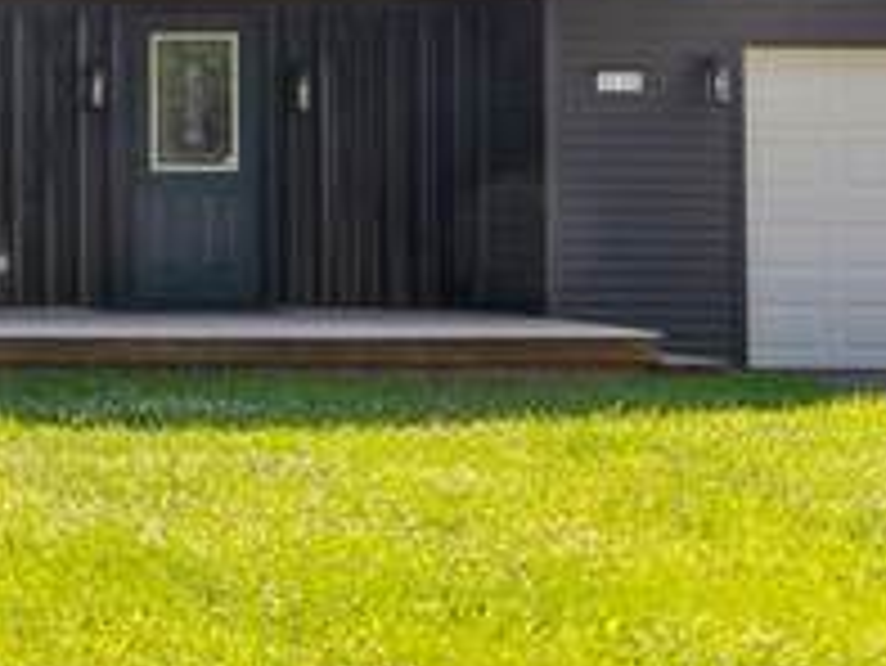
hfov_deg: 16.9
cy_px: 198
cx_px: -409
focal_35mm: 106
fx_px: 2715
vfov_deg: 13.9
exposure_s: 1/25
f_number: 10
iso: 250
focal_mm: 17
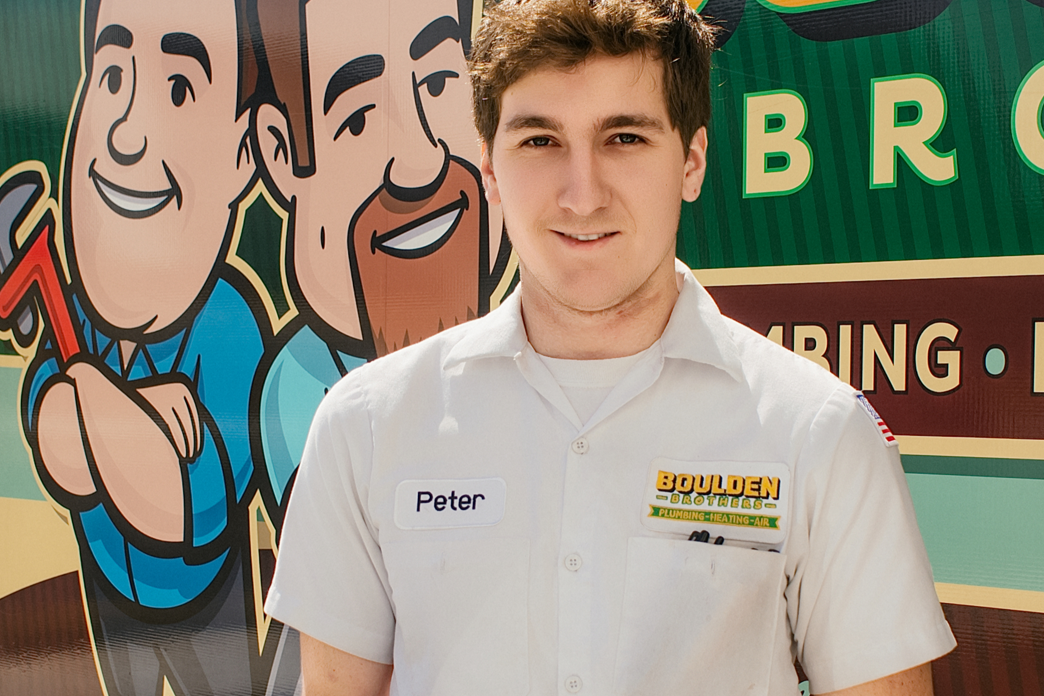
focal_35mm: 74
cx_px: 568
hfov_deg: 27.3
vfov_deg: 18.4
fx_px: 2146
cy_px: 392
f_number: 5.6
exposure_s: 1/500
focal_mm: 31
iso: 100
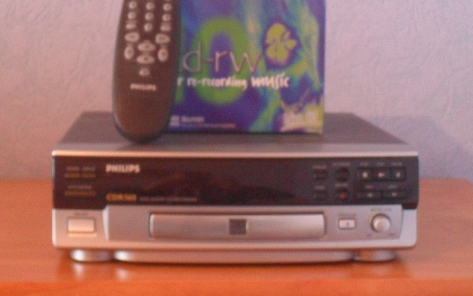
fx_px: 1315
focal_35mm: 102
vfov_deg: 12.8
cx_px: 215
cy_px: 121
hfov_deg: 20.4
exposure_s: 1/8
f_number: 5
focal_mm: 15.3
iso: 400
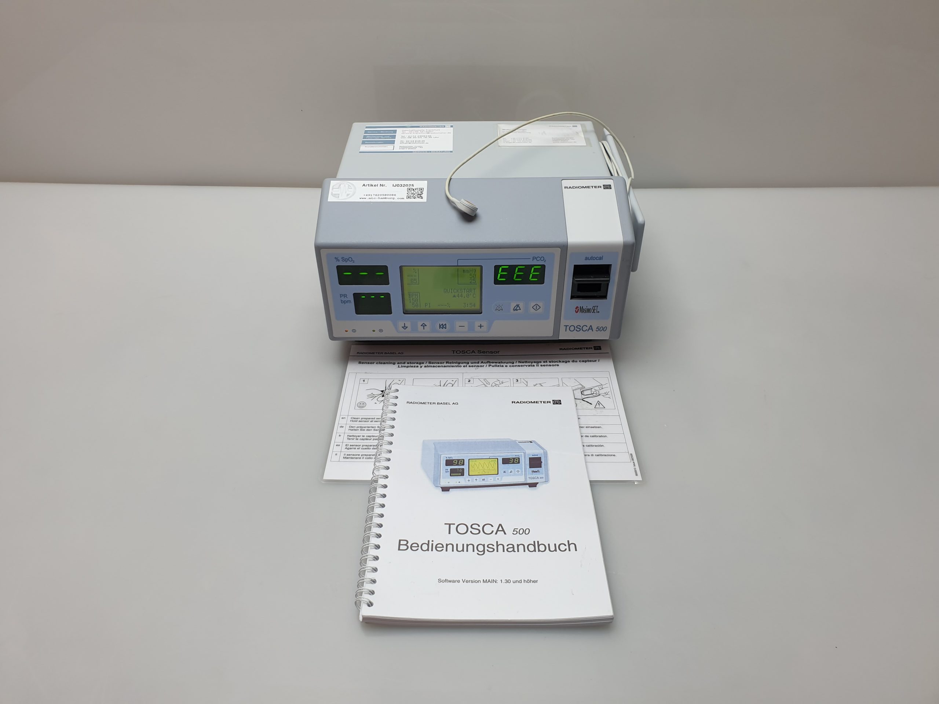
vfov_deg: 53.1
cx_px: 470
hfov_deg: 67.3
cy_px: 352
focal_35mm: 26
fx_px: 705
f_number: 2.4
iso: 64
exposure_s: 1/100
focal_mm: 4.3
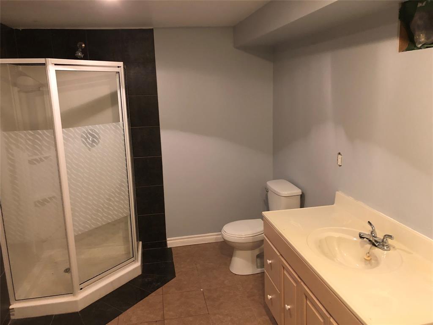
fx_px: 350
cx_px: 216
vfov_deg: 49.7
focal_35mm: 28
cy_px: 162
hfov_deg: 63.4
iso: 100
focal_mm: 3.99
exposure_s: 1/11
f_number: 1.8
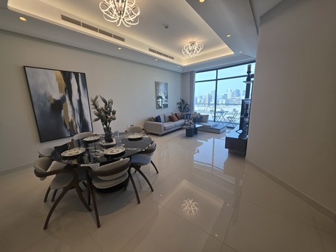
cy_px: 126
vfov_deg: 89.9
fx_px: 126
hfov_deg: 106.2
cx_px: 168
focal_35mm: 13
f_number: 1.9
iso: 25
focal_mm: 2.2
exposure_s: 1/100
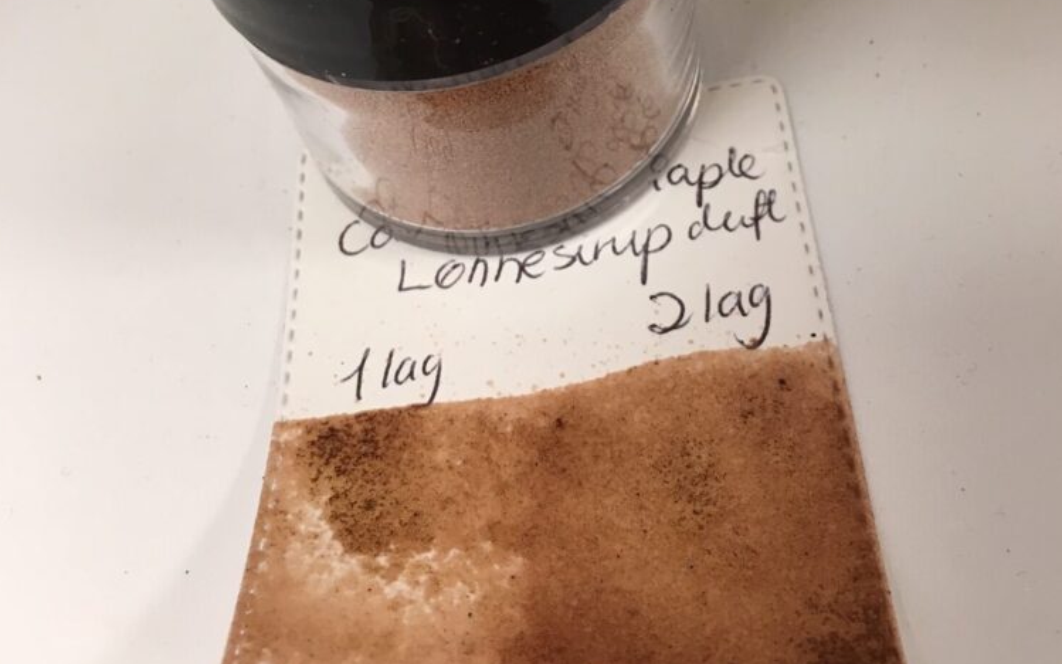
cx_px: 535
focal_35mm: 42
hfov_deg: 47.2
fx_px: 1216
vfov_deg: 29.3
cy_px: 70
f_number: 2.2
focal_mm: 4.15
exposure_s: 1/33
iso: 50
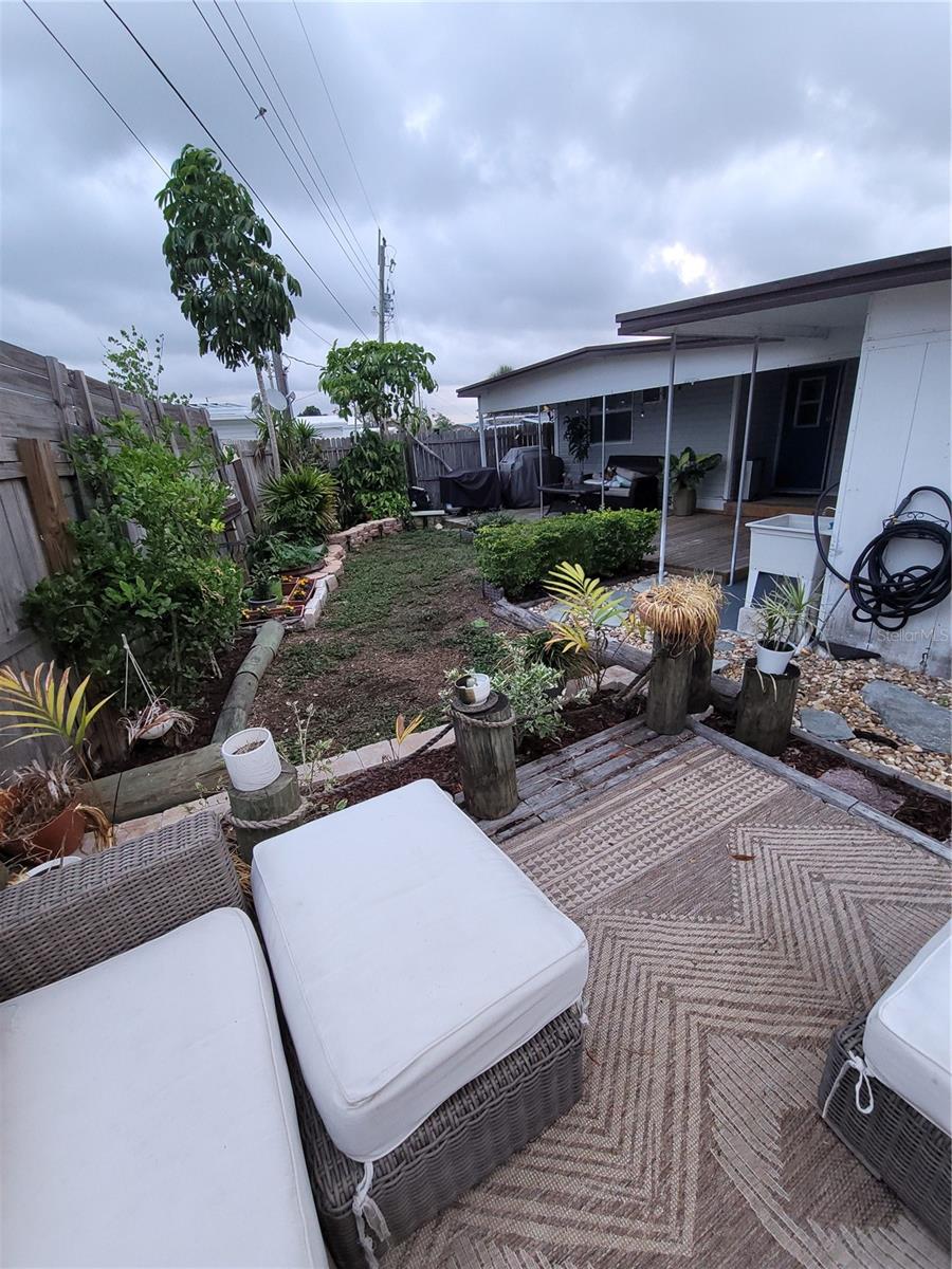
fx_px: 477
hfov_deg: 89.9
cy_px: 634
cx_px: 476
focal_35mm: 13
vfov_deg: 106.2
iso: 125
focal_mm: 2.2
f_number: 2.2
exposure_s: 1/60
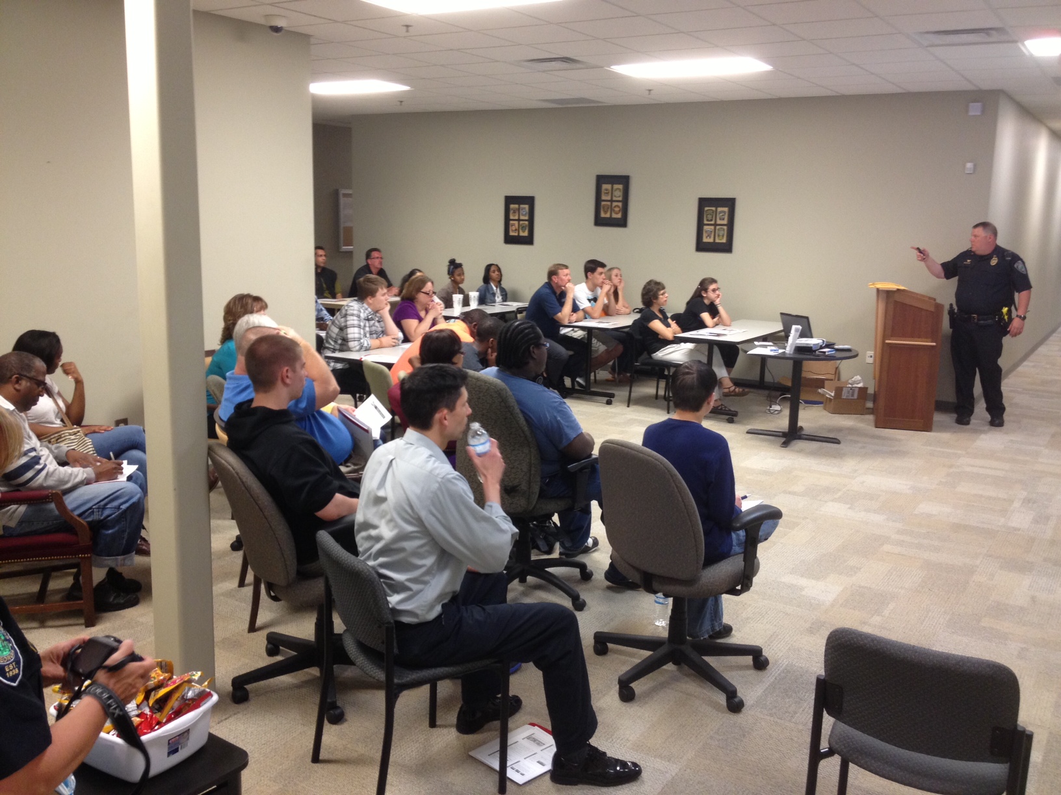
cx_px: 530
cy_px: 398
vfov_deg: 40.7
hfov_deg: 52.6
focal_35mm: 35
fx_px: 1073
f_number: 2.4
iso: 125
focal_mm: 4.28
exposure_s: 1/20
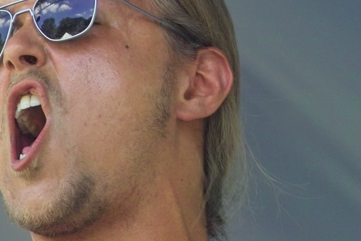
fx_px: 4824
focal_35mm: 481
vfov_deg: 2.9
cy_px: 146
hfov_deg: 4.3
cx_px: 18
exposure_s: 1/180
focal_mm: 105
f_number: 4
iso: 200
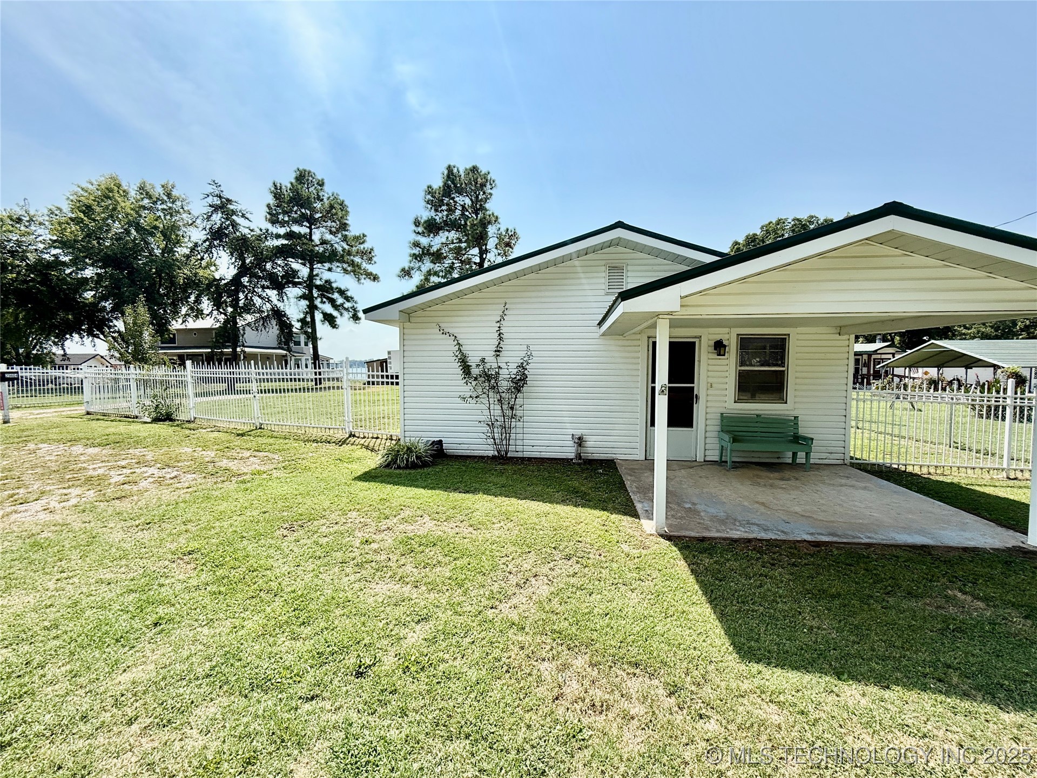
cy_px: 389
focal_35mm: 14
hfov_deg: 102.1
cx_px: 518
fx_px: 419
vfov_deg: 85.7
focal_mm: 2.22
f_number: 2.2
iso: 64
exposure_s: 1/1613
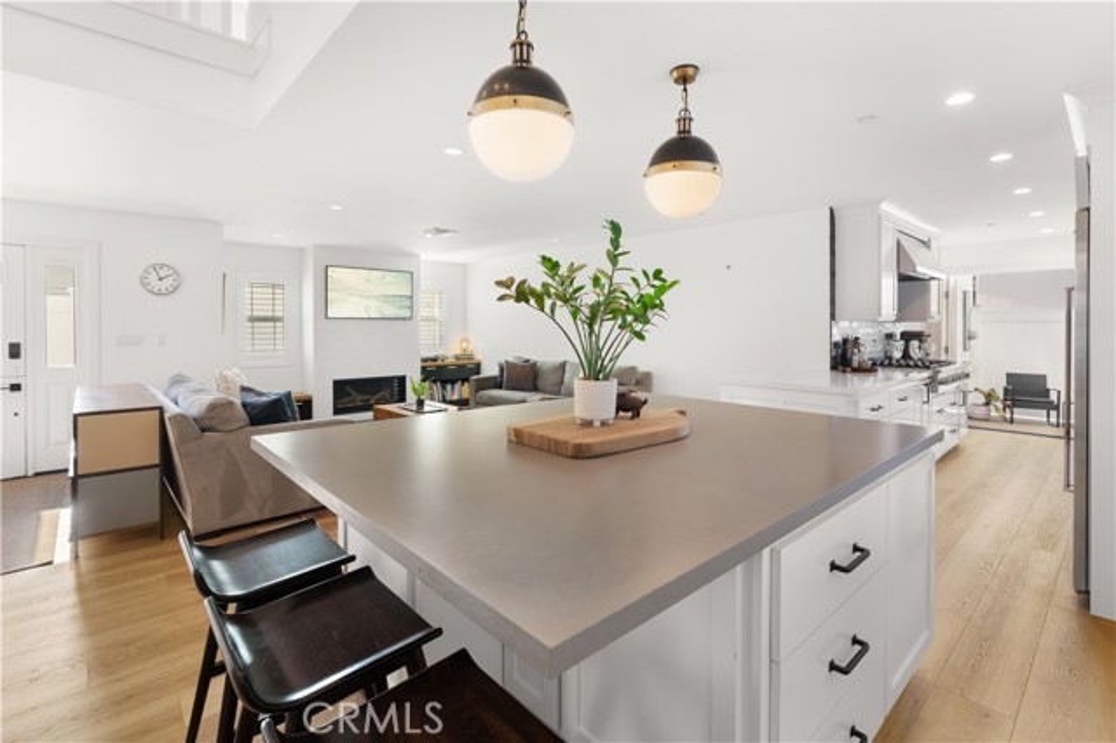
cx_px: 558
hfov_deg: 96.8
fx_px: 496
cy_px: 372
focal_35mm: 16
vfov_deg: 73.7
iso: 640
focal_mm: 16
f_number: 9
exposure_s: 1/8
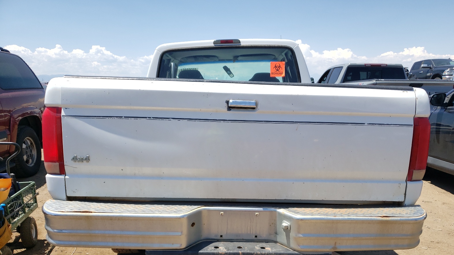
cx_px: 231
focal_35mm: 29
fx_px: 349
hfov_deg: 66.1
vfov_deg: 39.6
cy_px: 172
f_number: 1.5
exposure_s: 1/2500
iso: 50
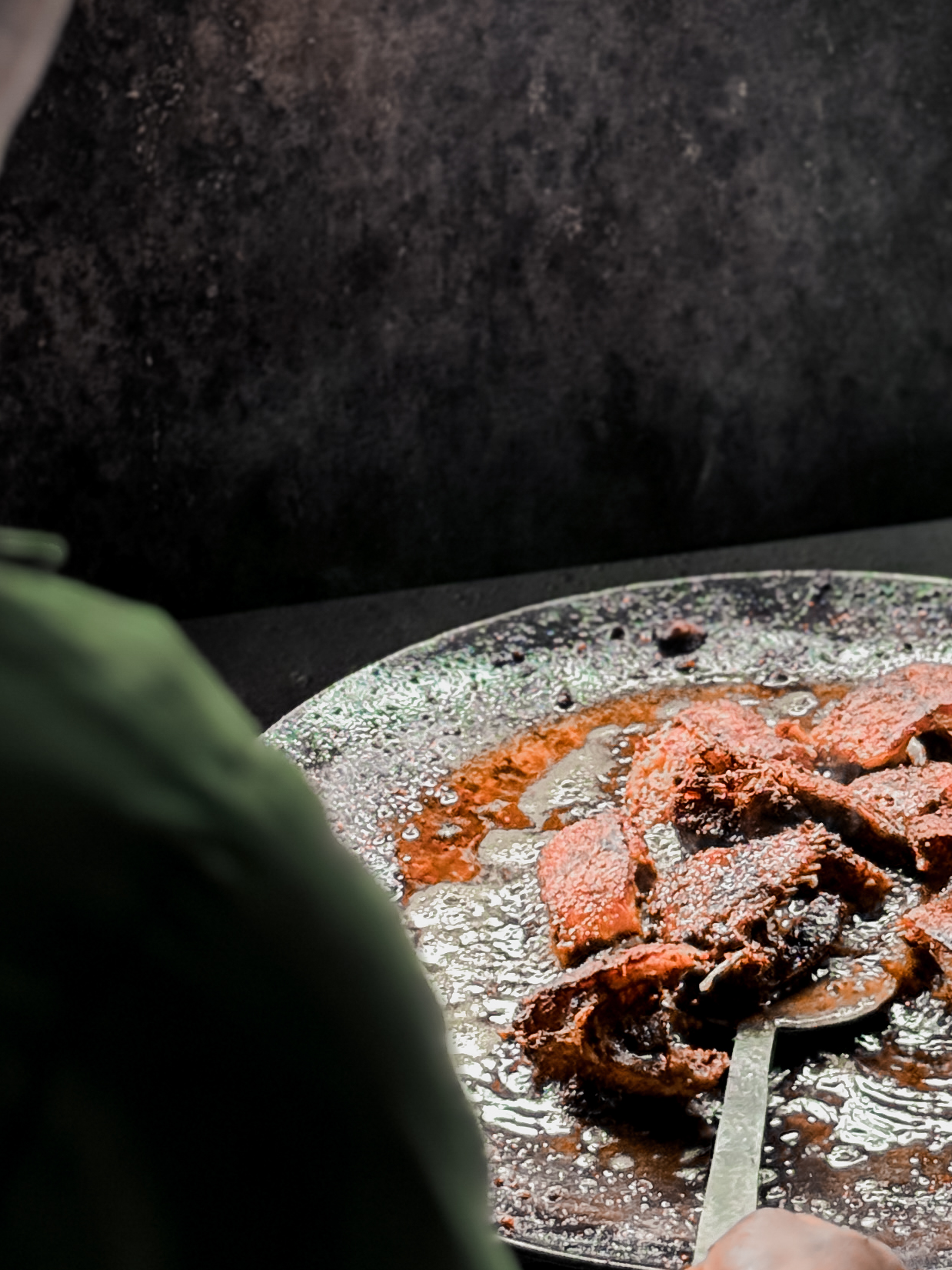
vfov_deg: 15.5
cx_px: 737
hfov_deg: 11.6
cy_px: 414
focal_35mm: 127
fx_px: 4658
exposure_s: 1/70
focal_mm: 5.96
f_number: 1.6
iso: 50
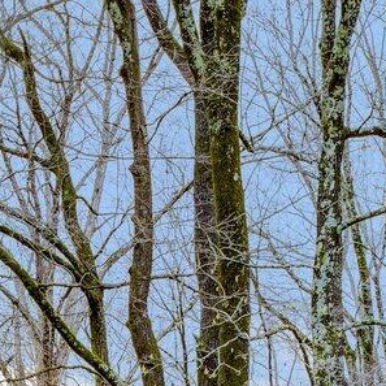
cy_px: 682
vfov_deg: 12.0
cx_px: 66
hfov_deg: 12.9
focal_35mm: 134
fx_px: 1694
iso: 400
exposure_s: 1/80
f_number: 8
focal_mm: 22.9
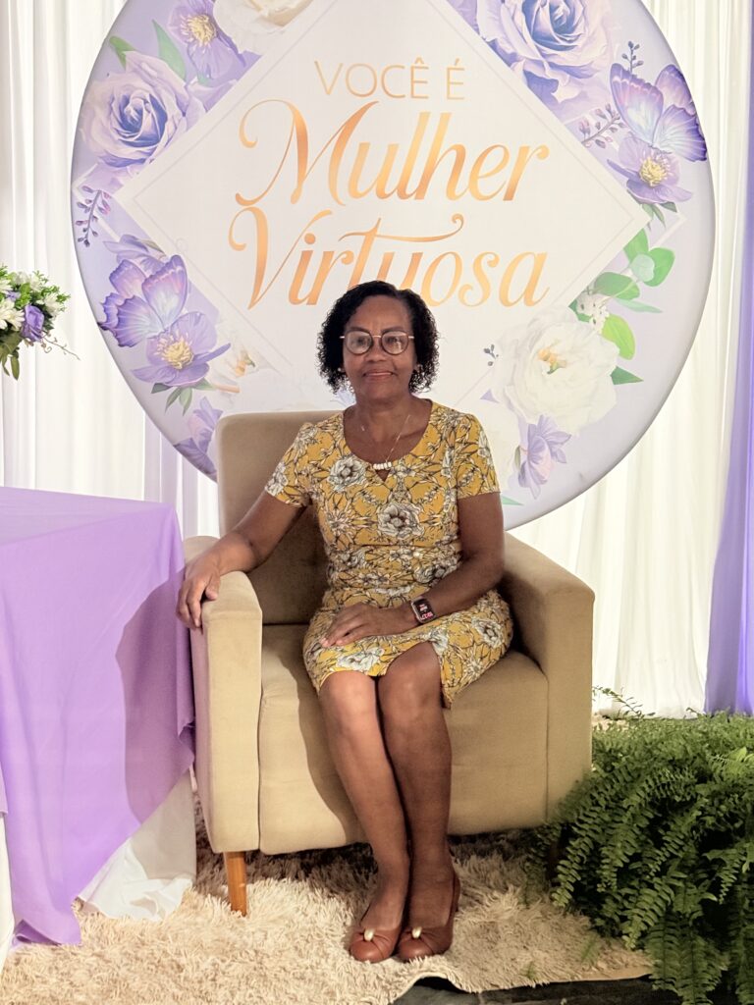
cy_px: 502
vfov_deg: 39.7
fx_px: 1394
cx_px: 377
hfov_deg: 30.3
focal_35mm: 48
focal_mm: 6.76
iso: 500
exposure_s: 1/30
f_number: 1.78
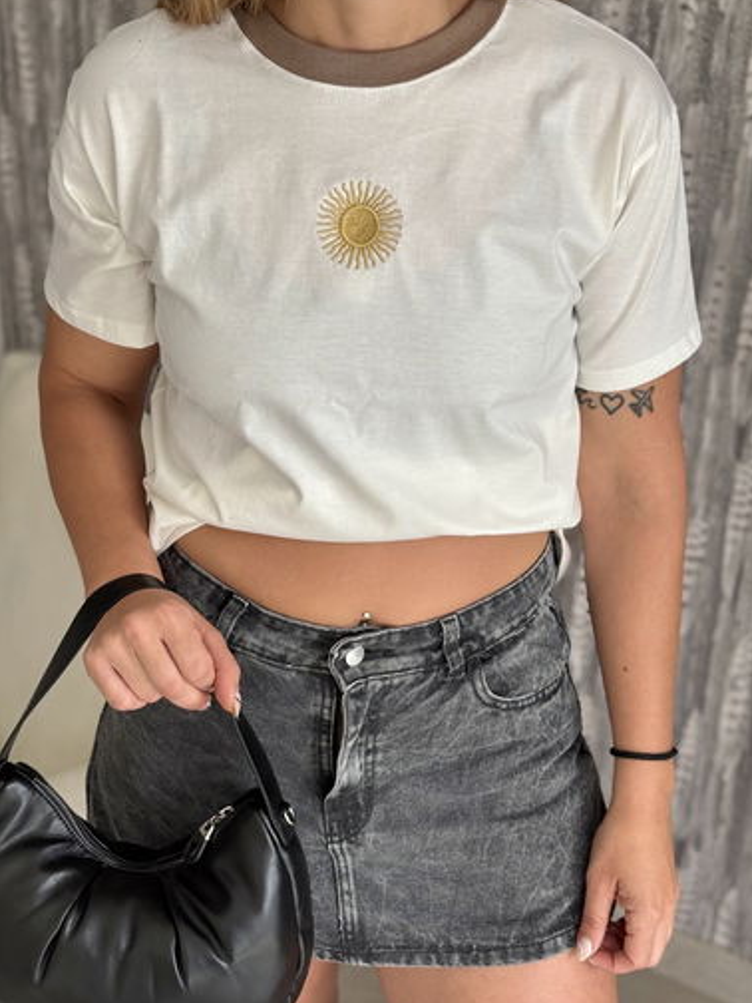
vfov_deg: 34.9
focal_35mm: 55
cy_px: 506
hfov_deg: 26.6
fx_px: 1593
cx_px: 364
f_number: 1.6
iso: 32
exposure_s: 1/341
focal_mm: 5.96
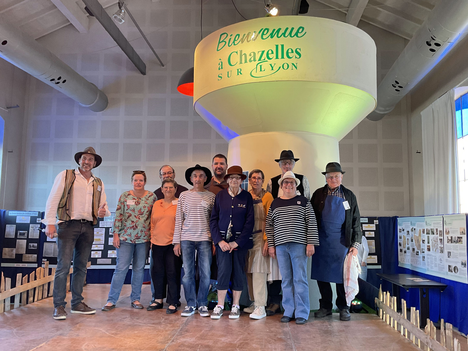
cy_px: 176
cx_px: 234
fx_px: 392
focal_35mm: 29
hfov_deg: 61.7
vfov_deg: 48.2
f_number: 1.8
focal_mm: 3
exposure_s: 1/50
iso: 80
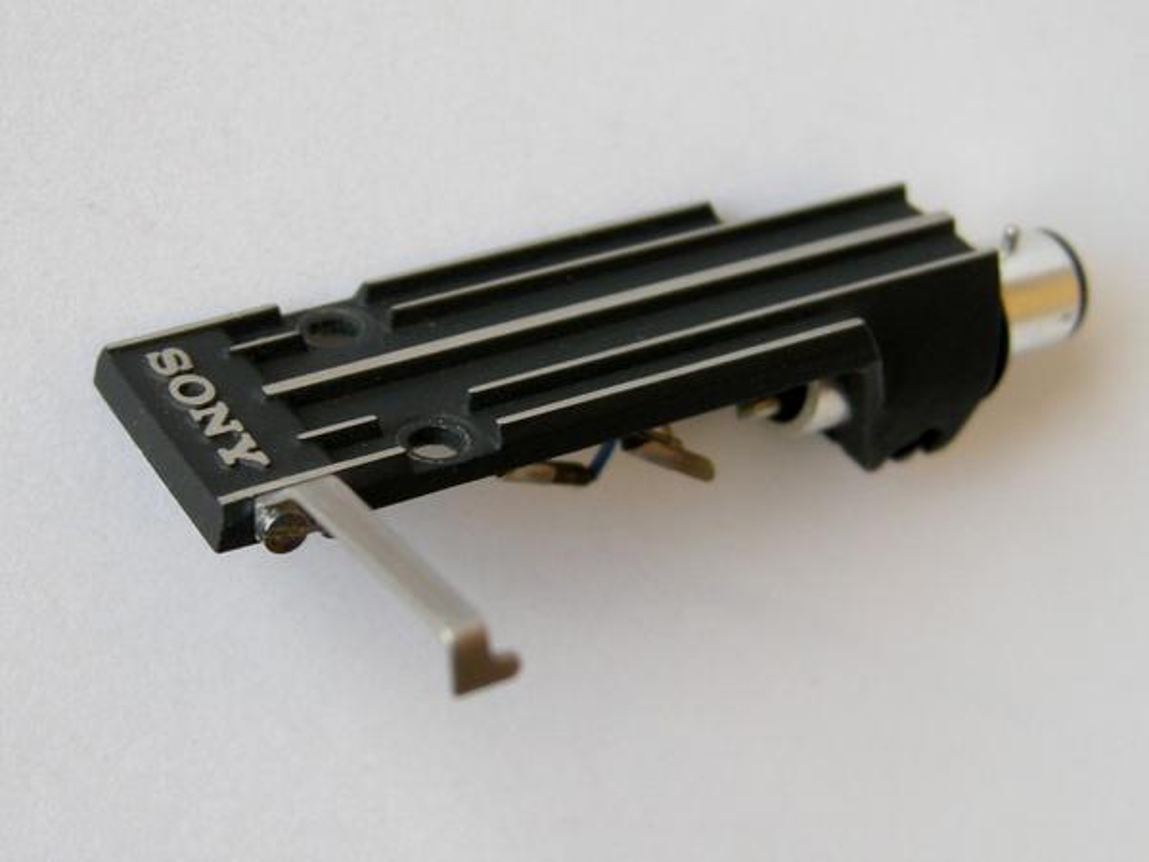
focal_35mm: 35
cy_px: 431
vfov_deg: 40.7
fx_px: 1162
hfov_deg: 52.6
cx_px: 574
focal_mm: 7.5
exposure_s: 1/59.8
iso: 96
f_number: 2.7
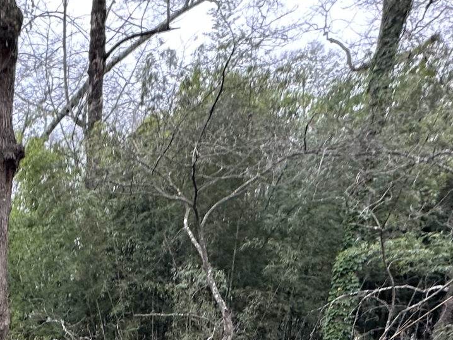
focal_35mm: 50
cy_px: 534
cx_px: -16
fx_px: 654
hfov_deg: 34.2
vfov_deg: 22.7
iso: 64
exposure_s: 1/99
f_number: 2.2
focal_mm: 2.22
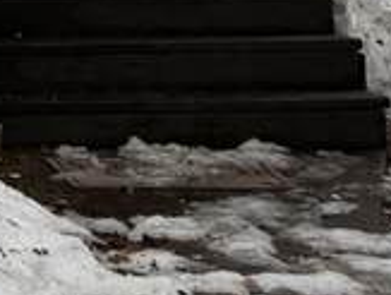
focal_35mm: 188
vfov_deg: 7.2
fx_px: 2128
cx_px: -458
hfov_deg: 9.6
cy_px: -532
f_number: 1.78
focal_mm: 6.76
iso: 50
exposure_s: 1/145
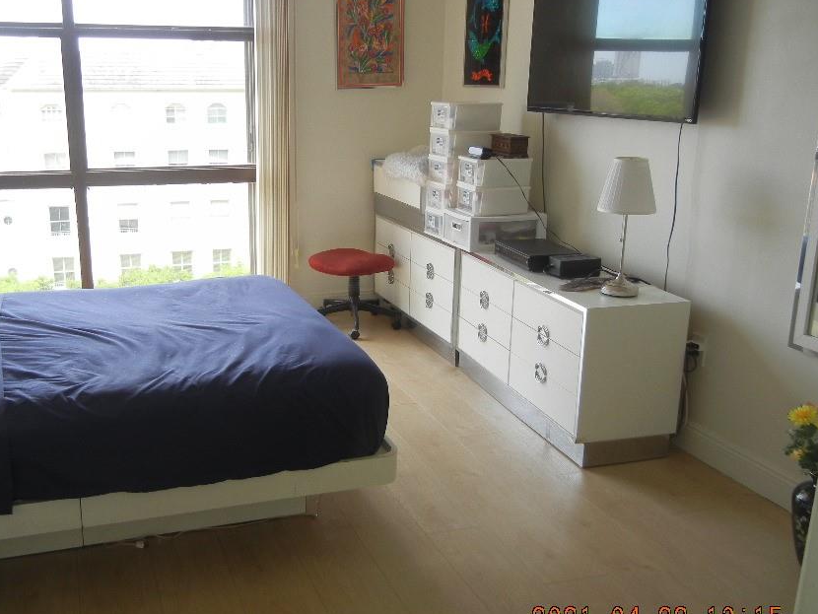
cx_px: 338
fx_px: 875
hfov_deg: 49.9
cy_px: 319
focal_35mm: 37
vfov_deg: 38.7
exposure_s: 1/82.1
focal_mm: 5.4
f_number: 3.5
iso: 160
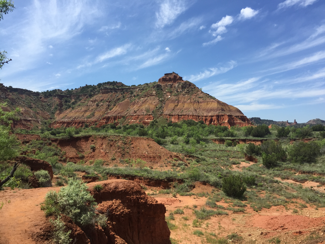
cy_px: 122
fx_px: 272
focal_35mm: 29
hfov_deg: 61.7
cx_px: 162
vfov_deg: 48.2
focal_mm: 4.15
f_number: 2.2
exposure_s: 1/1883
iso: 32
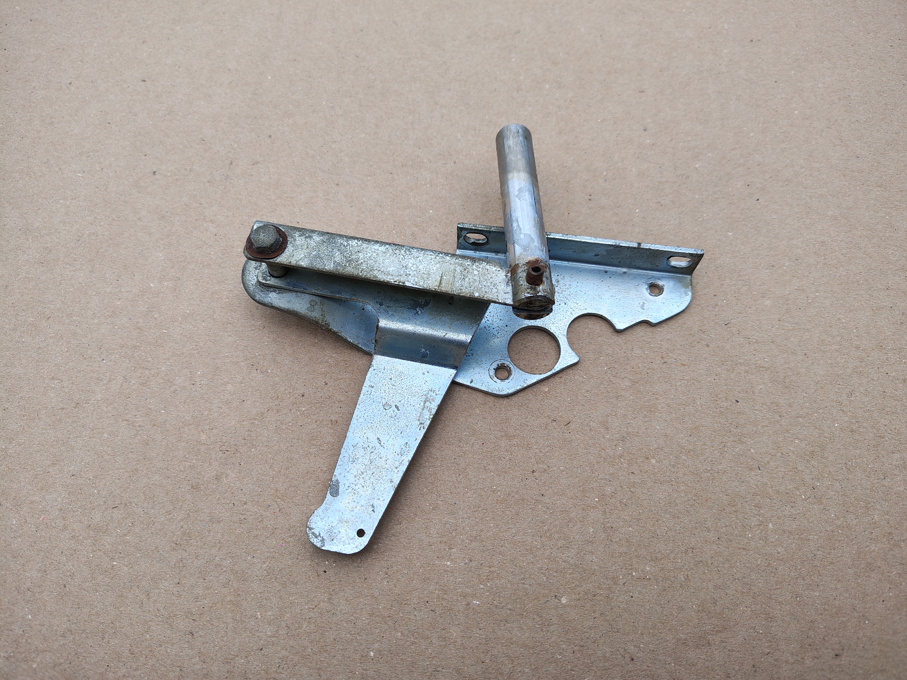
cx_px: 454
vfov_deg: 56.8
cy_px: 340
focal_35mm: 24
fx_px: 629
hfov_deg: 71.6
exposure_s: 1/1181
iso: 100
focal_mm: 5.56
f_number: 1.8
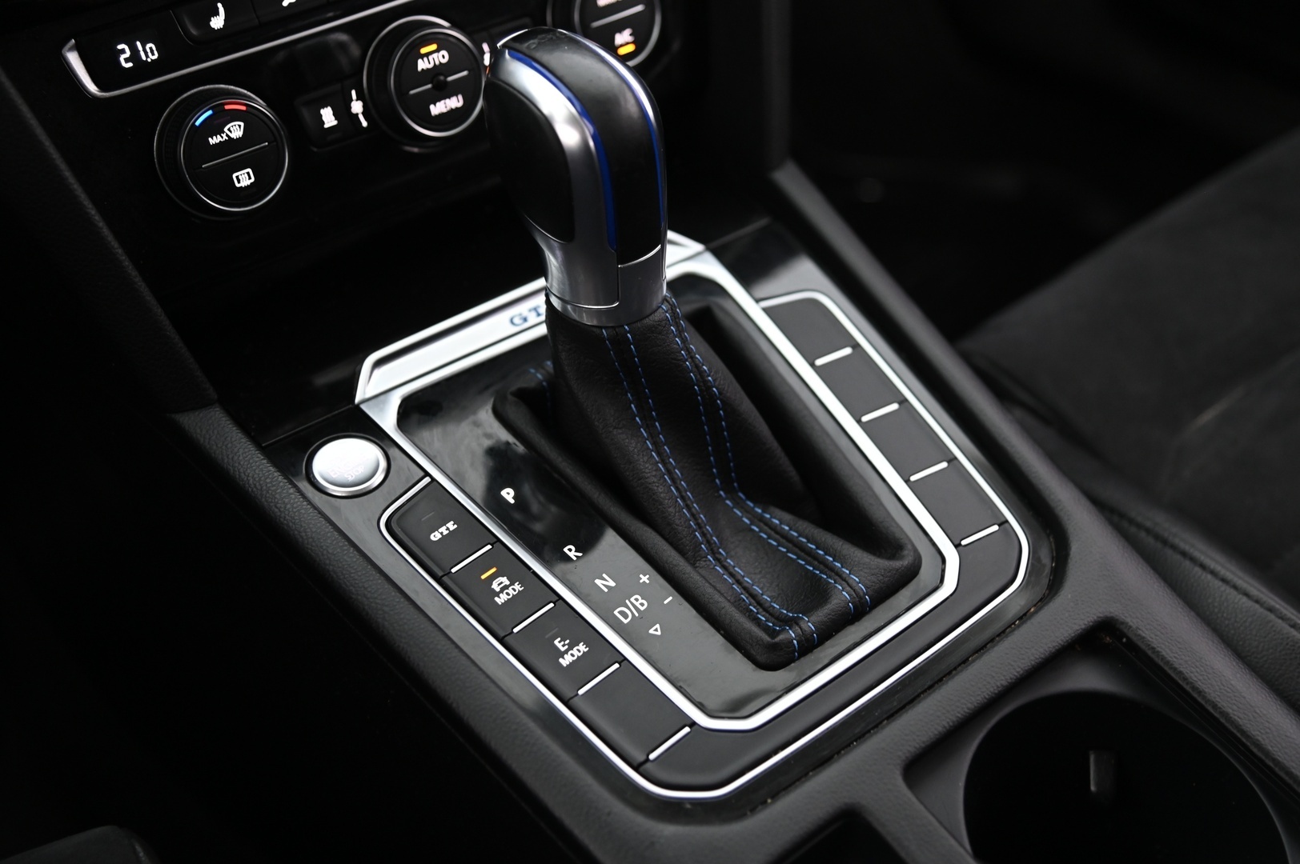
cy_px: 432
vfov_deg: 26.9
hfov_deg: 39.6
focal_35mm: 50
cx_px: 650
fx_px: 1804
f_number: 4
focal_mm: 50
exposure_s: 1/15
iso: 2000
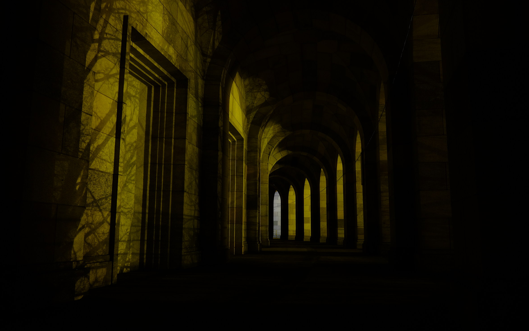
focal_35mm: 28
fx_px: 404
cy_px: 168
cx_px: 267
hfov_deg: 66.5
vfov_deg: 44.5
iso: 200
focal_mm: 18
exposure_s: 30
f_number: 5
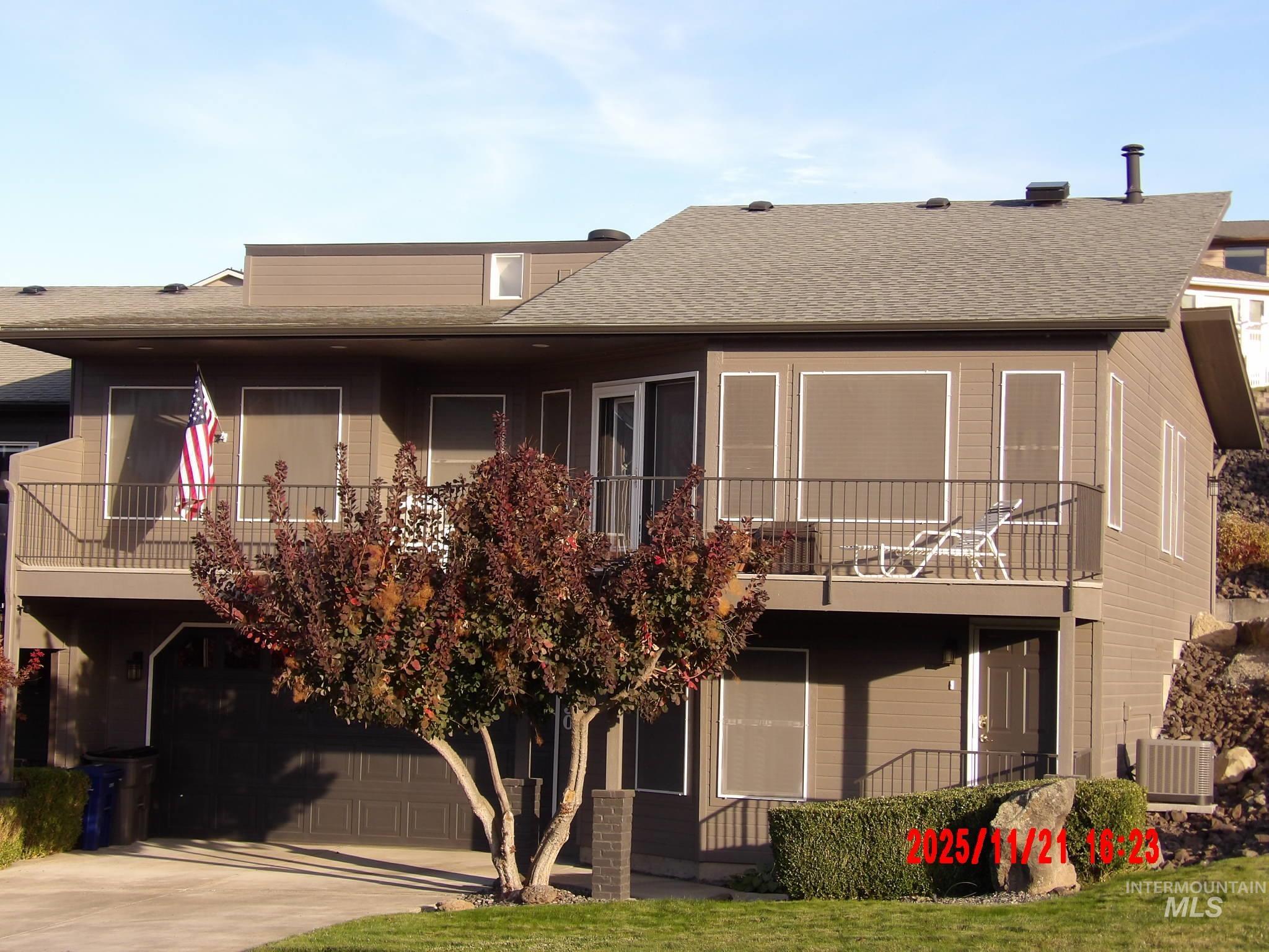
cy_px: 476
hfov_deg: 27.0
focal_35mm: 72
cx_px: 634
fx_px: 2639
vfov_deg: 20.4
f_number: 4.1
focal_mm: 13
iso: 100
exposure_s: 1/319
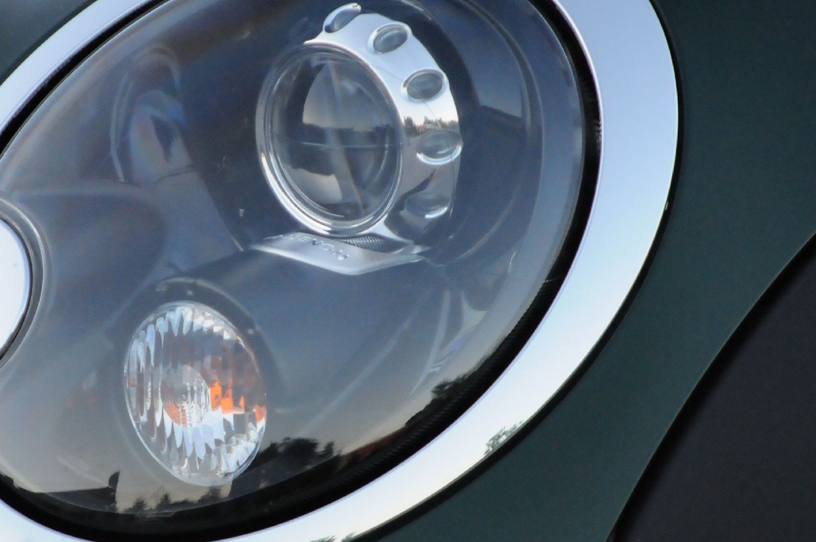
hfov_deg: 4.8
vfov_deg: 3.2
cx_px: 287
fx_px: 9779
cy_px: 257
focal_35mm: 432
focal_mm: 145
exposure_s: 1/320
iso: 2000
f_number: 5
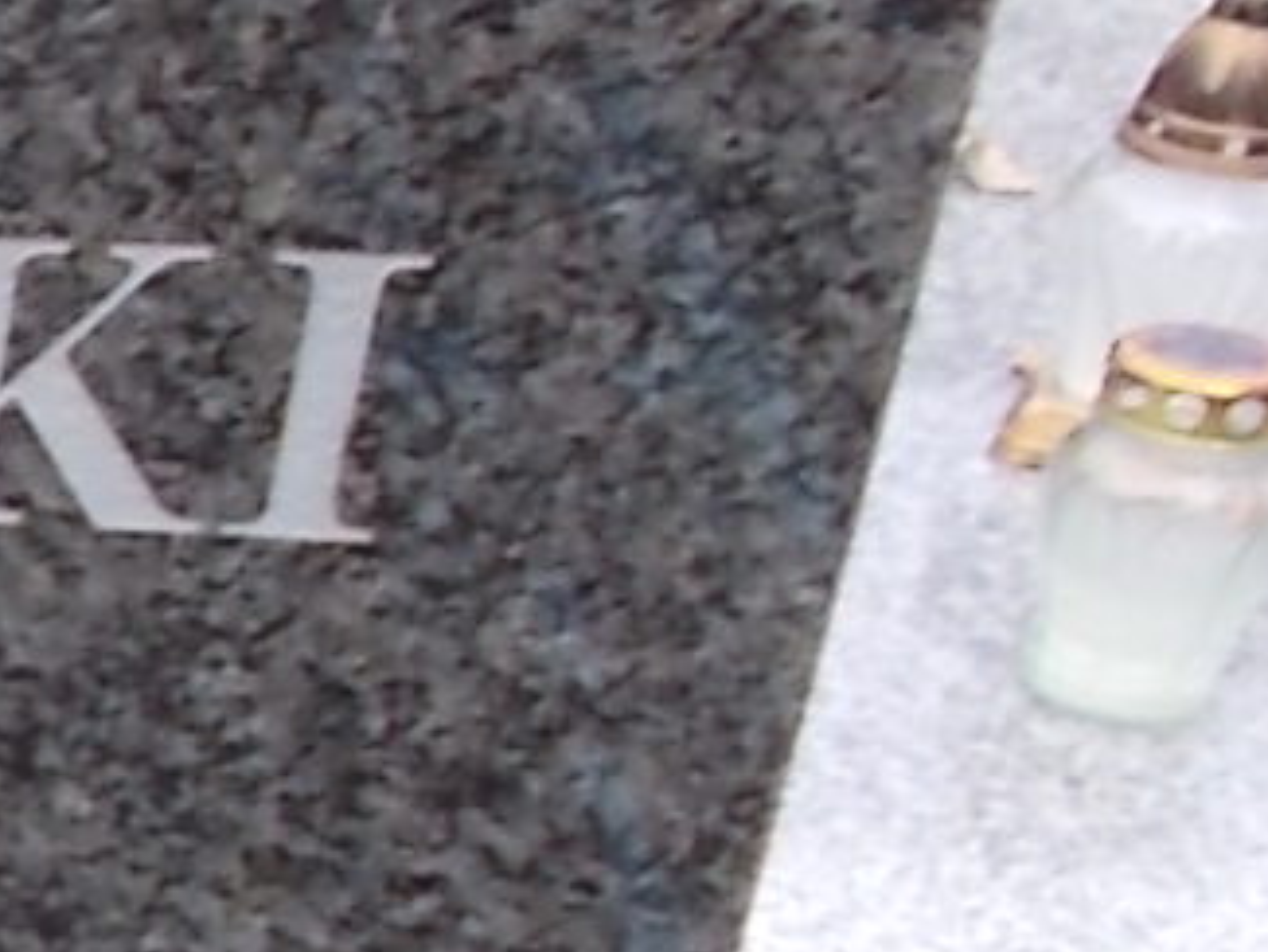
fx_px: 4690
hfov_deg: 12.1
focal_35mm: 128
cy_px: 652
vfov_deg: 11.6
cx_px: -1834
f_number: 3.2
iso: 80
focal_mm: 4.6
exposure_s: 1/125
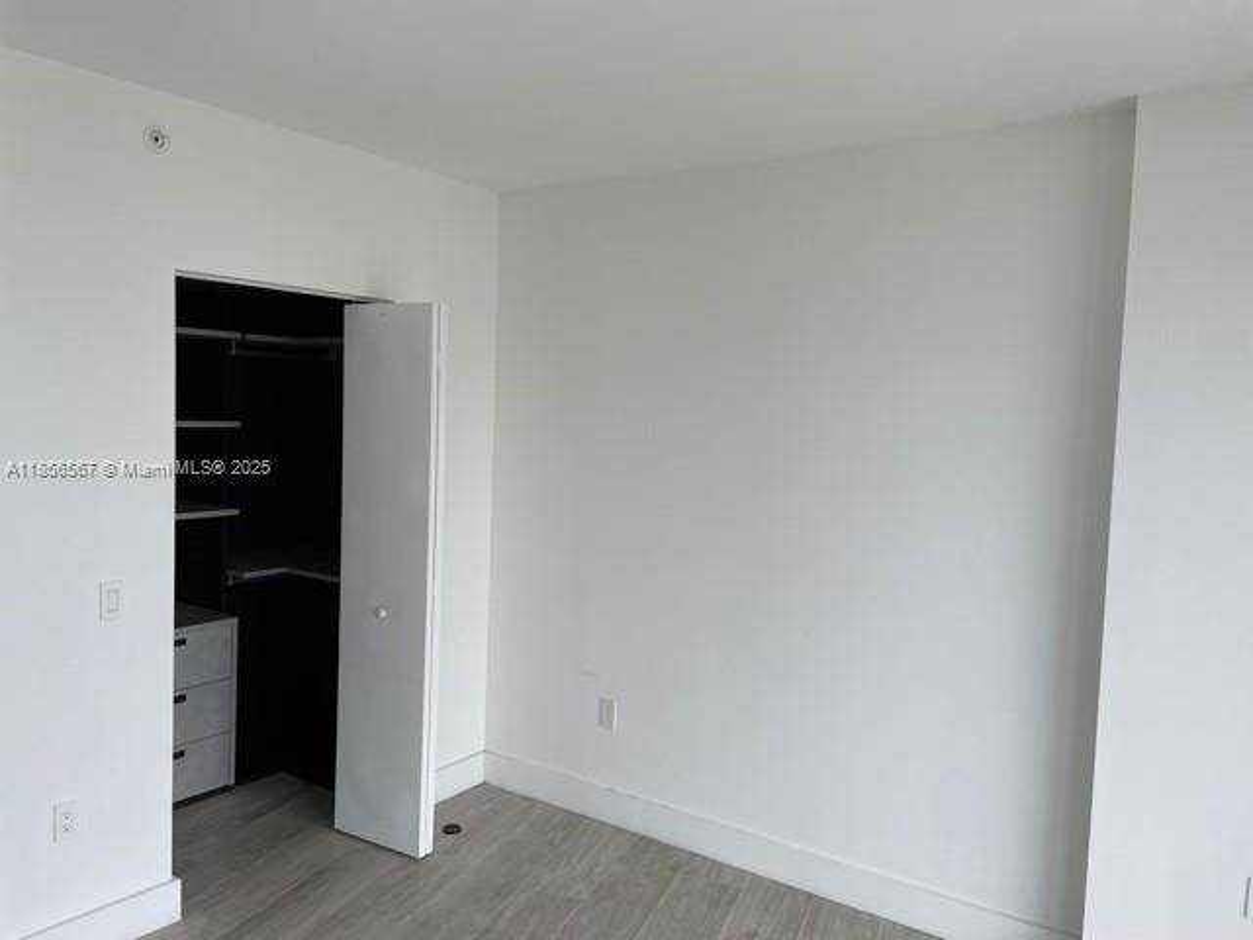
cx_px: 626
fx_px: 941
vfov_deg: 53.1
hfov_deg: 67.3
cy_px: 470
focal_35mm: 26
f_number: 1.6
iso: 32
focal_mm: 4.2
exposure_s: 1/263
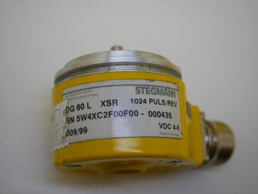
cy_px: 97
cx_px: 129
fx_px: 447
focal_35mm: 60
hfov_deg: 32.2
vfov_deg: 24.4
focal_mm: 30
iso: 200
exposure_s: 1/160
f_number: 3.5
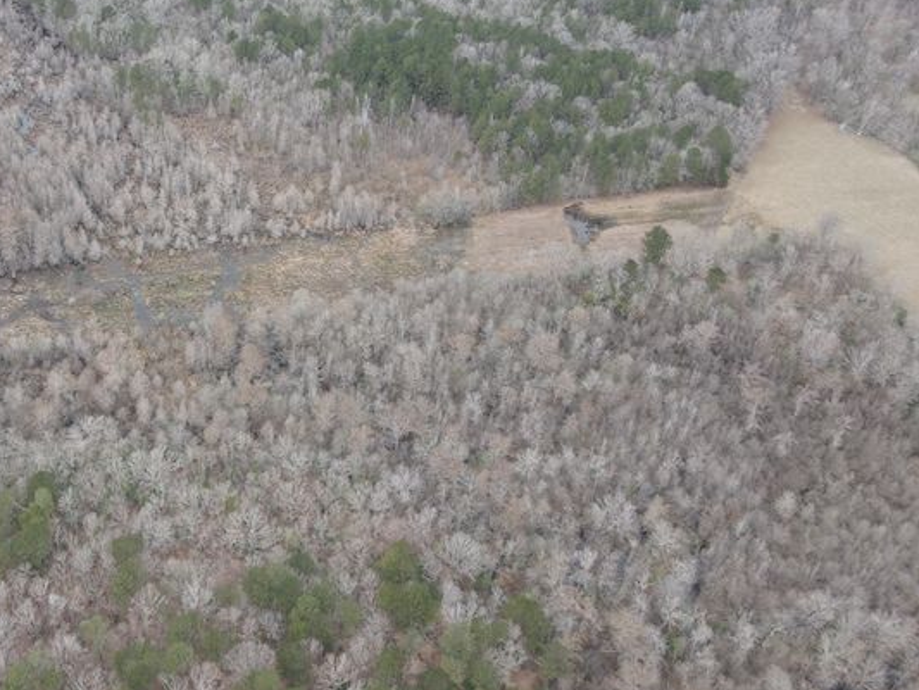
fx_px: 956
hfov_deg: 49.3
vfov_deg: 39.2
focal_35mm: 36
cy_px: 229
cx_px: 231
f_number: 2.8
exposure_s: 1/90
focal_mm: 4.5
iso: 100
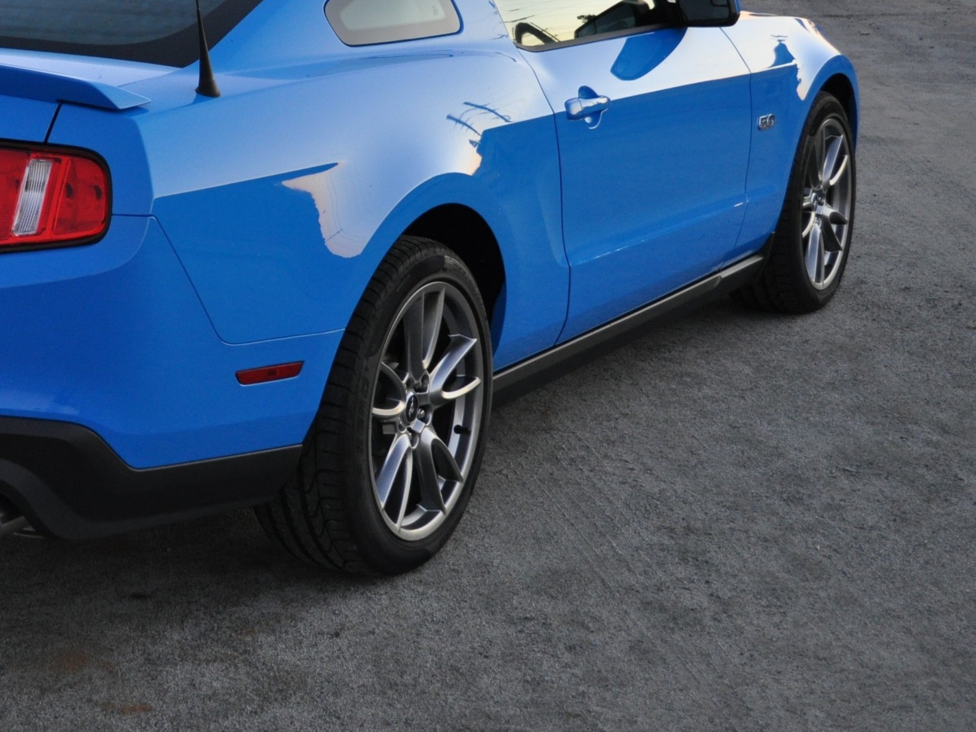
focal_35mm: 81
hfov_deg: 23.9
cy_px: 180
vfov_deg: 18.1
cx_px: 241
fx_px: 2284
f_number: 4.8
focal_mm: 32
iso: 800
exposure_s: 1/40
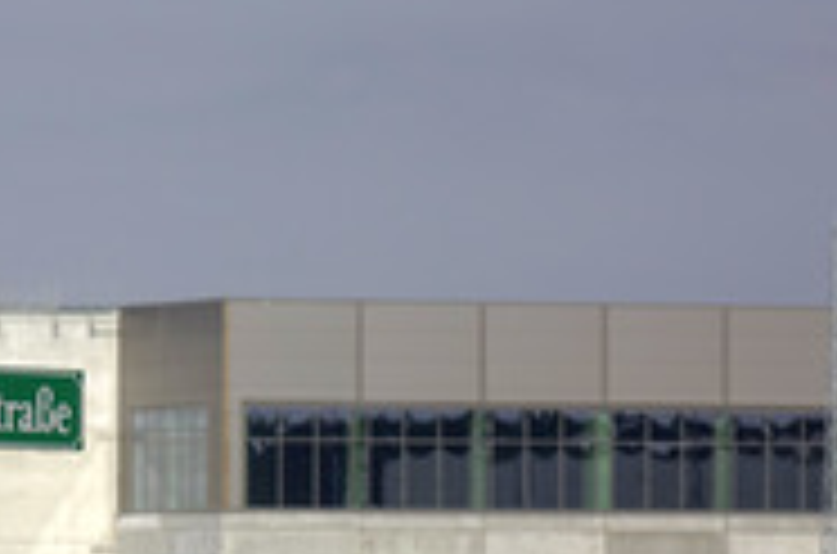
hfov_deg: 4.2
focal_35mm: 486
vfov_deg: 2.8
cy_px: 428
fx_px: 11271
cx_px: 25
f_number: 5.6
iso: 100
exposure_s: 1/125
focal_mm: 73.3
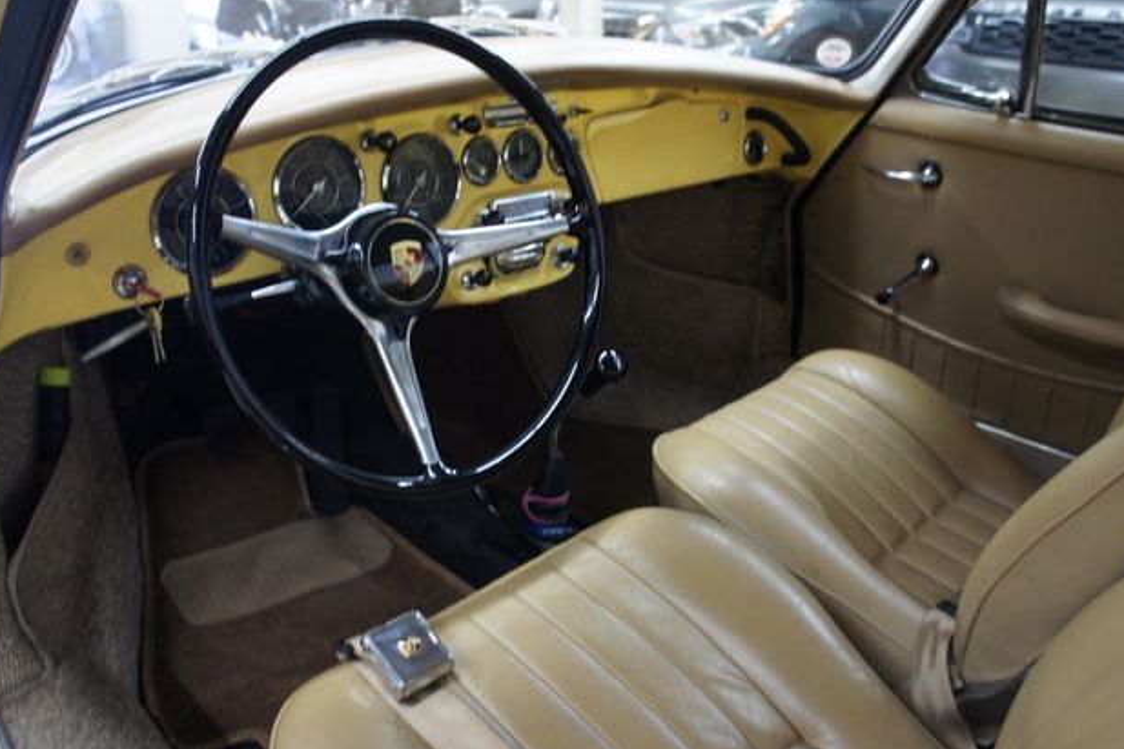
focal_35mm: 28
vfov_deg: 46.4
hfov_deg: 65.5
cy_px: 383
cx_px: 557
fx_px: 874
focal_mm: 18
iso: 640
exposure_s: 1/30
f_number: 3.5
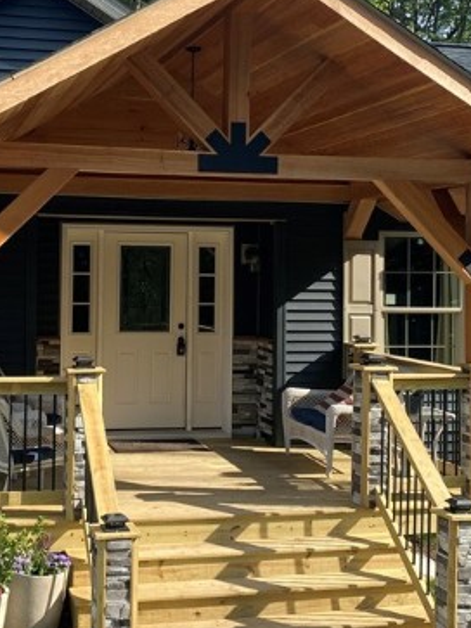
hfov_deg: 26.4
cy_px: 239
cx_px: 159
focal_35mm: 55
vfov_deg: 34.8
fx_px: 998
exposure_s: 1/1025
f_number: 1.8
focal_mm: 4.25
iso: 32
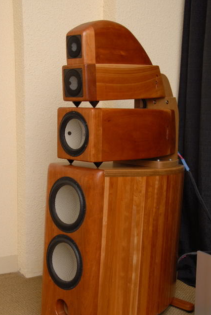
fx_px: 478
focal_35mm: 55
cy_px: 189
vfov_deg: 36.3
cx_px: 119
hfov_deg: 24.9
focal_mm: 29
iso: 320
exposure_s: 1/60
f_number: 5.6
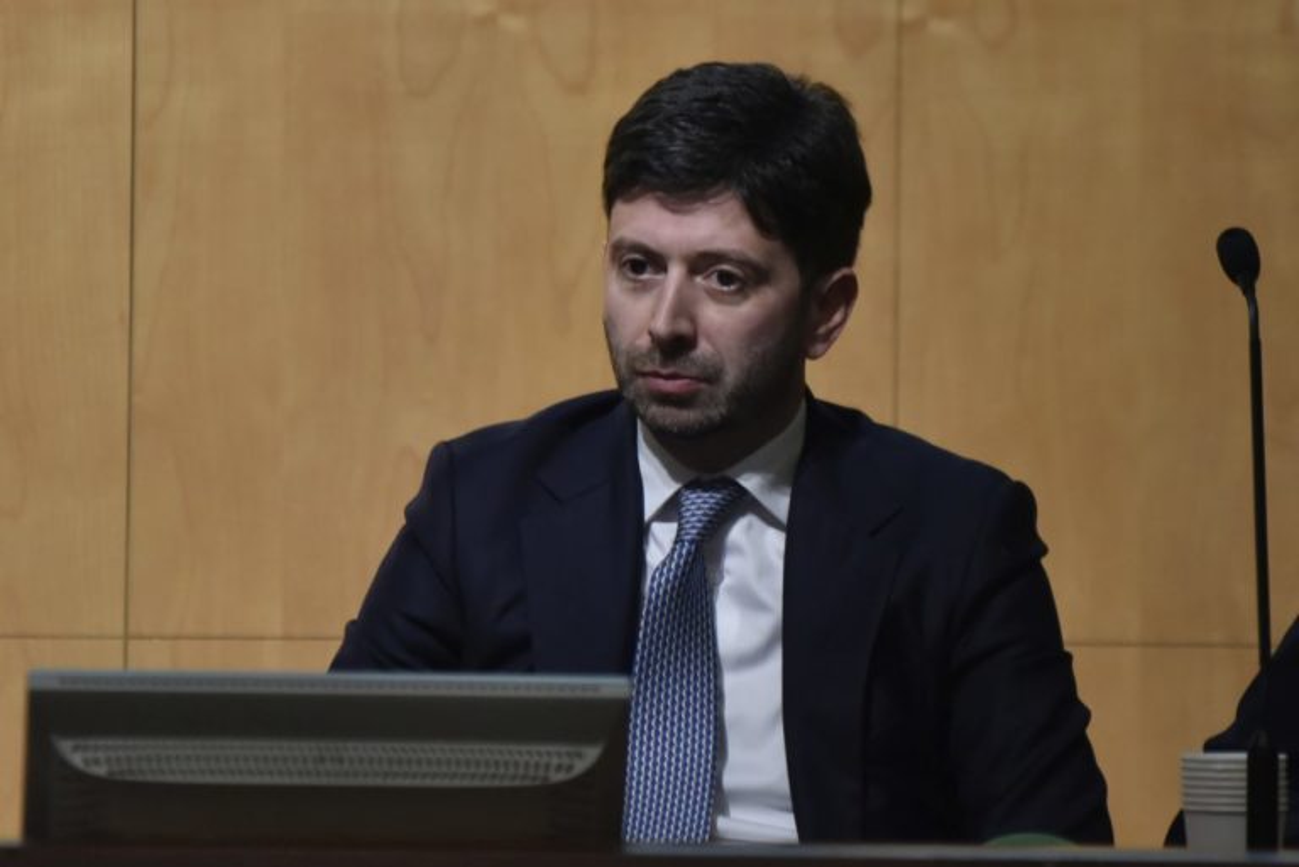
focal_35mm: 200
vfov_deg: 6.9
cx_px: 650
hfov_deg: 10.3
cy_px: 434
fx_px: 7220
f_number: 2.8
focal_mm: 200
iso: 2000
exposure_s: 1/200
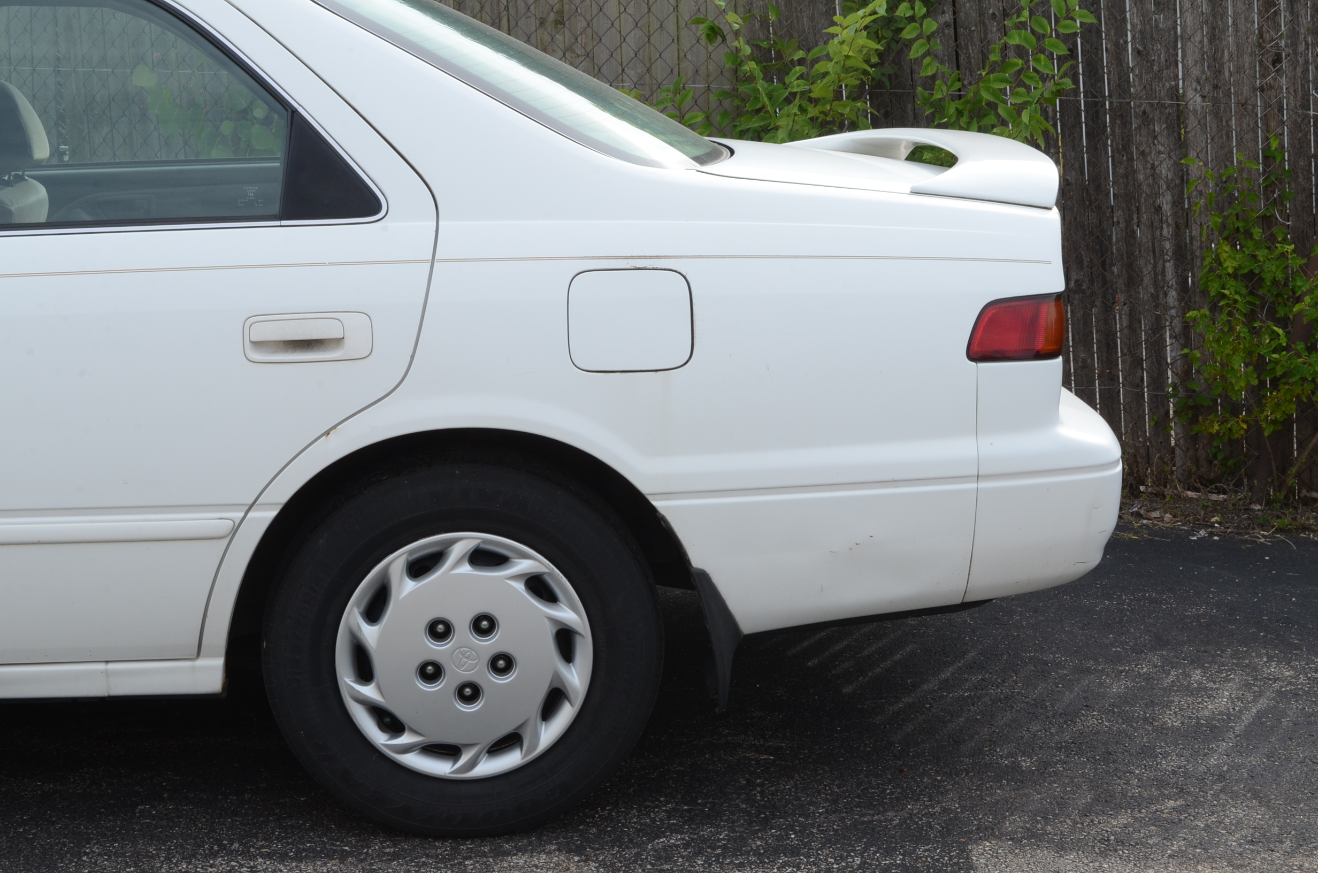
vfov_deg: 25.0
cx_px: 659
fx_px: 1973
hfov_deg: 36.9
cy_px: 436
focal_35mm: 54
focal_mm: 36
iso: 400
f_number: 20
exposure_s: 1/80
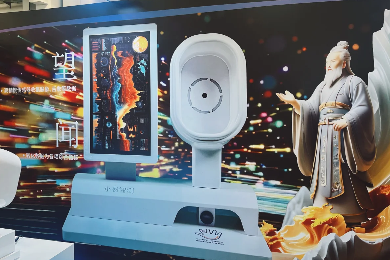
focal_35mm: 33
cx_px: 189
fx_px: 358
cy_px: 101
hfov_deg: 57.2
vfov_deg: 39.8
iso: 100
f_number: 1.5
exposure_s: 1/100
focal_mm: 5.7
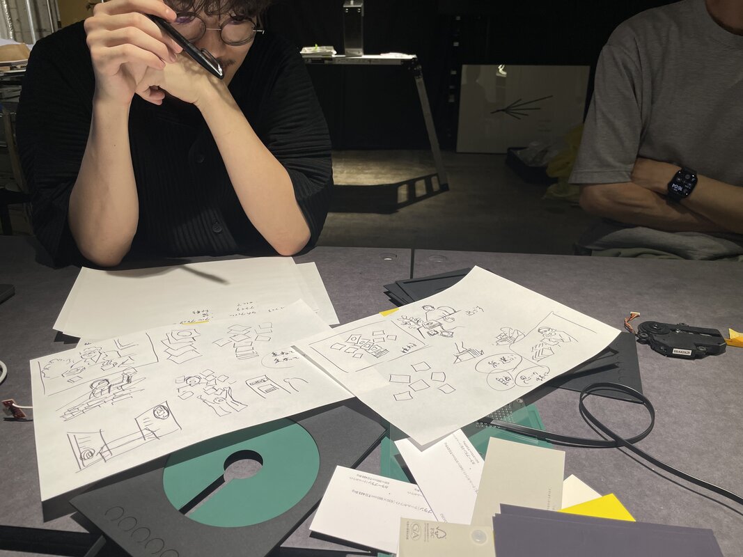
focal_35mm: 26
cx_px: 372
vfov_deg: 53.1
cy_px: 278
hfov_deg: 67.3
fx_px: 558
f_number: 1.6
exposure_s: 1/326
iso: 32
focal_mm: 4.2
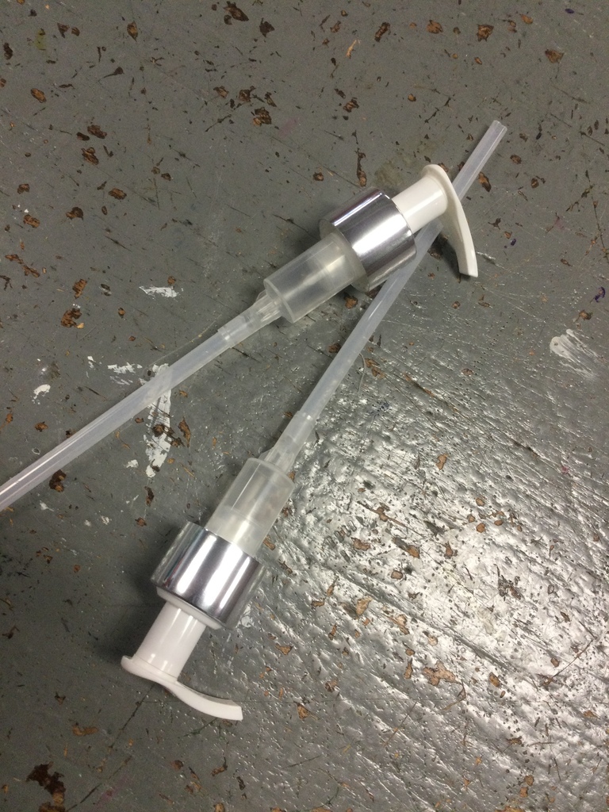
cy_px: 406
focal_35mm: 31
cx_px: 304
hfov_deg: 45.4
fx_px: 727
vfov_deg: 58.4
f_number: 2.4
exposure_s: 1/30
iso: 80
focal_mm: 3.3
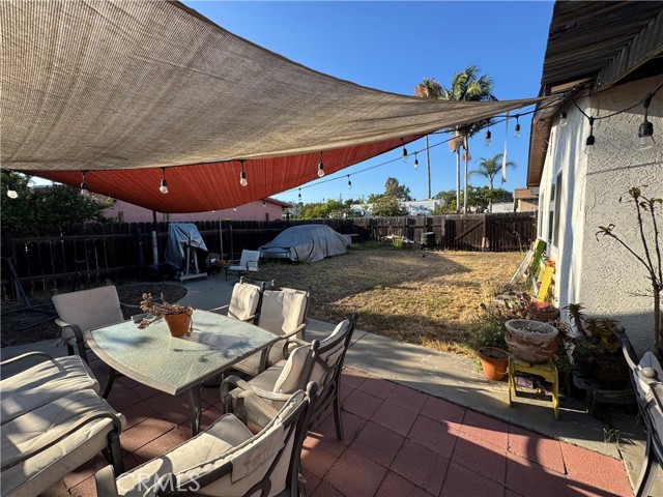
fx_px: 268
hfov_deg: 102.1
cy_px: 248
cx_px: 332
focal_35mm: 14
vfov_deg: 85.7
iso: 50
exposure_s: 1/664
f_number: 2.2
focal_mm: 2.22
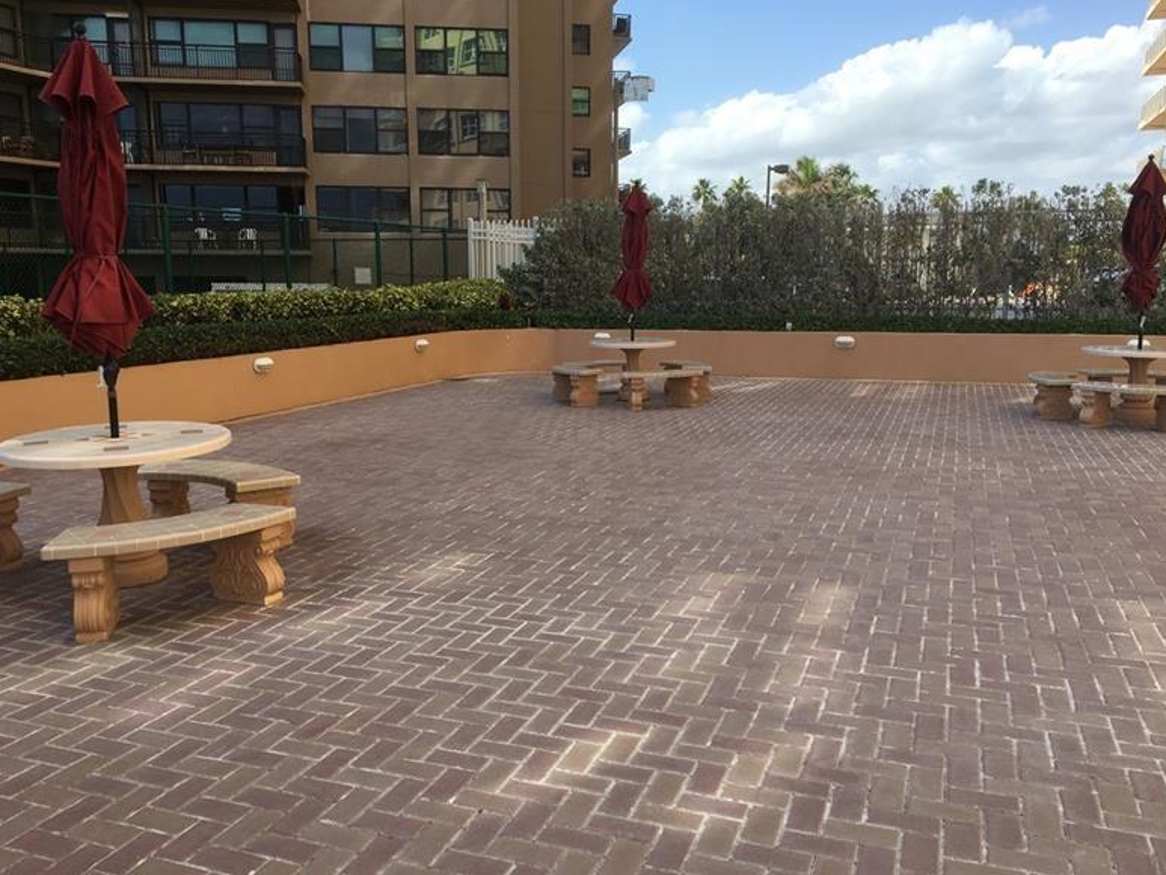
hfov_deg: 59.9
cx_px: 567
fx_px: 1011
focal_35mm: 30
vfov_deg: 46.8
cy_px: 436
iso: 25
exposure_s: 1/1183
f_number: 2.2
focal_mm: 4.15
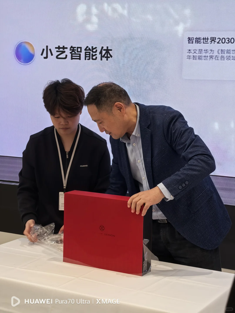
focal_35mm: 74
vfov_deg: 26.3
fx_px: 670
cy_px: 156
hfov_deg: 19.9
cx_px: 118
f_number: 2
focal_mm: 8.5
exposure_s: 1/100
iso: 50
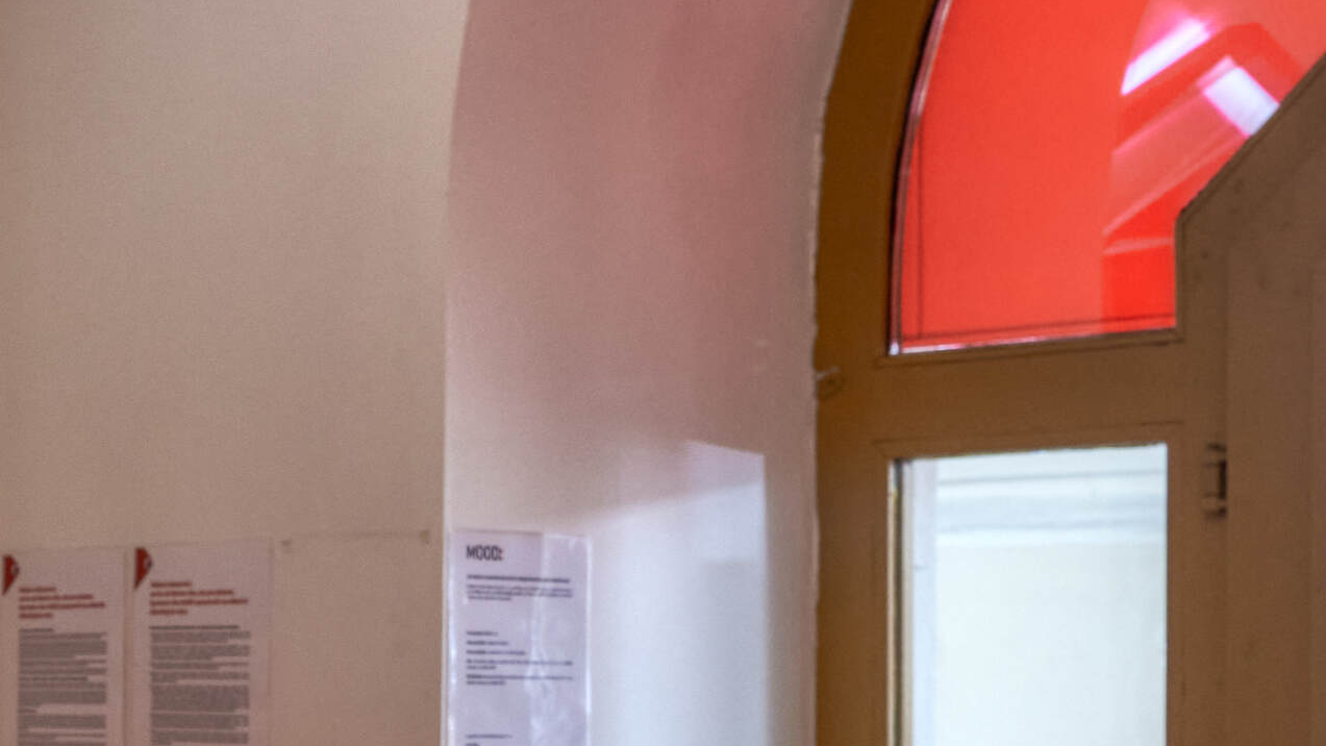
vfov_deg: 14.7
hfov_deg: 24.1
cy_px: 922
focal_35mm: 79
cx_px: -308
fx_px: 2778
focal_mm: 24
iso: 800
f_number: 8
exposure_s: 1/30
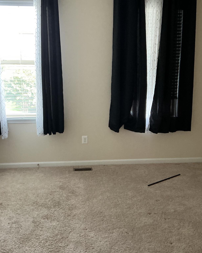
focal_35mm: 38
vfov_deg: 47.9
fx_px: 284
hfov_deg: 39.1
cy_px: 127
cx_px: 97
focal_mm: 3
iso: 200
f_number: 1.8
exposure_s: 1/60
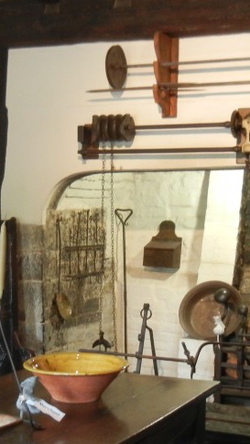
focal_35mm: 69
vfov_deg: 30.5
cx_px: 112
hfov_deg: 17.5
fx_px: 813
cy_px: 265
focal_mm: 5.4
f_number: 3.5
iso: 400
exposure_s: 1/7.4
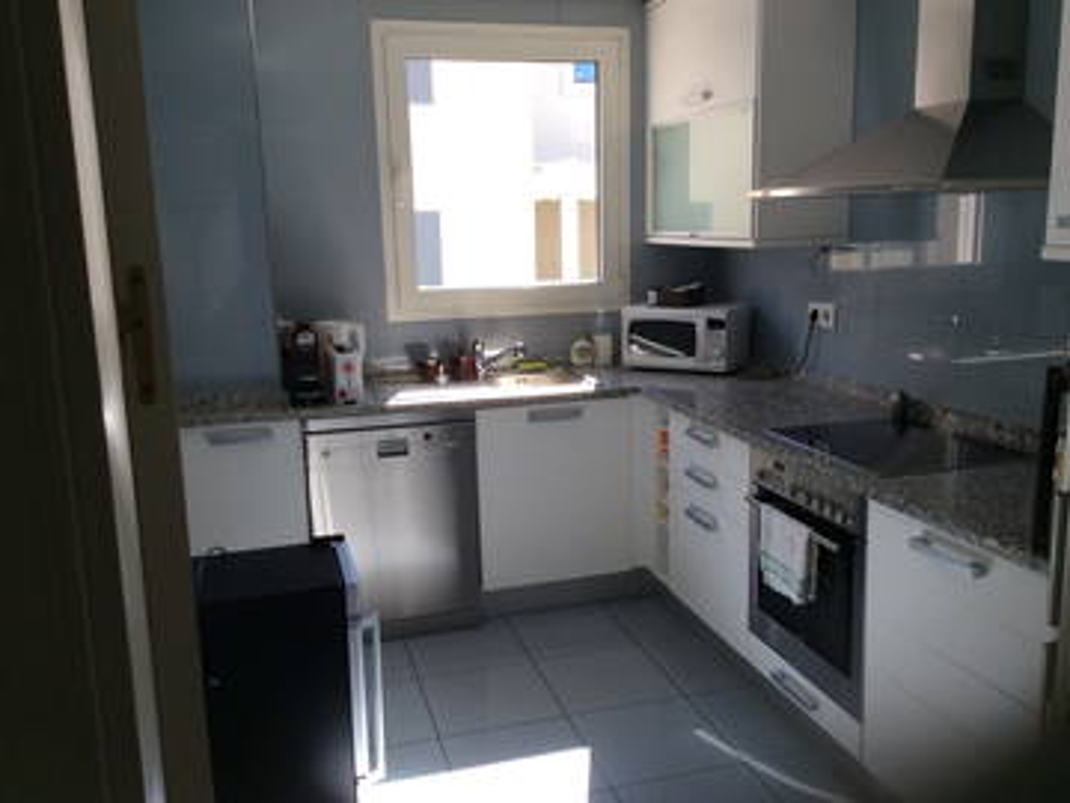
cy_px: 402
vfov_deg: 44.2
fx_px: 989
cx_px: 535
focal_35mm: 32
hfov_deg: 56.8
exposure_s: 1/126
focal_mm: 3.3
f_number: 2.4
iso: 32
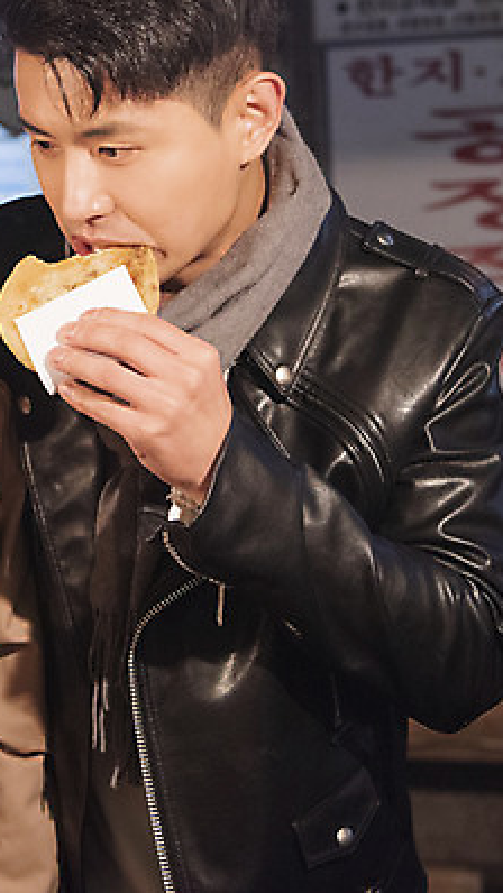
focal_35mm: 60
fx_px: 1422
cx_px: -44
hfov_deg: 19.3
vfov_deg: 34.9
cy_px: 446
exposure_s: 1/200
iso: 1600
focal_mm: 38
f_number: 3.5
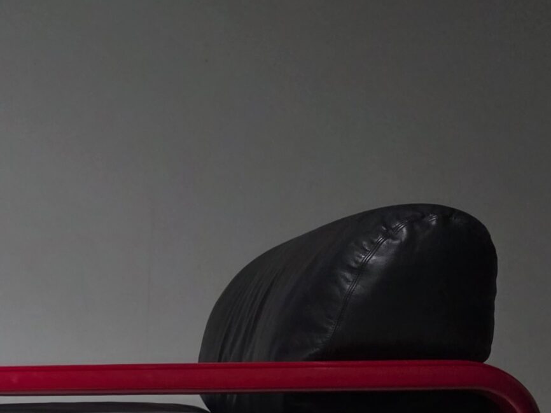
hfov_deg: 25.3
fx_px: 1082
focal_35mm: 68
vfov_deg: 19.8
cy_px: 539
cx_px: -132
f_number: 1.7
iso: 500
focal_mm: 6.3
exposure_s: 1/100
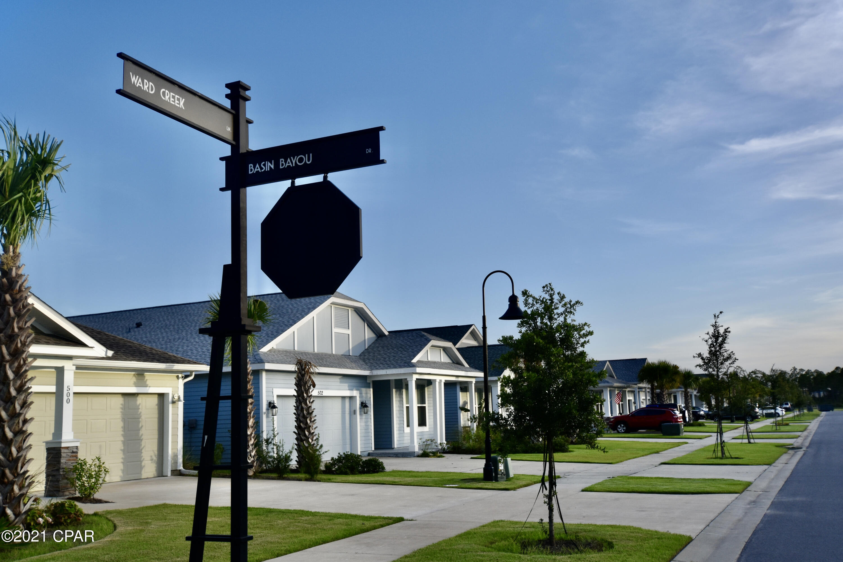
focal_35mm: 36
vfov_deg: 36.9
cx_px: 422
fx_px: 843
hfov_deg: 53.1
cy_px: 281
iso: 280
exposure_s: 1/250
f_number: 8
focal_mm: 24
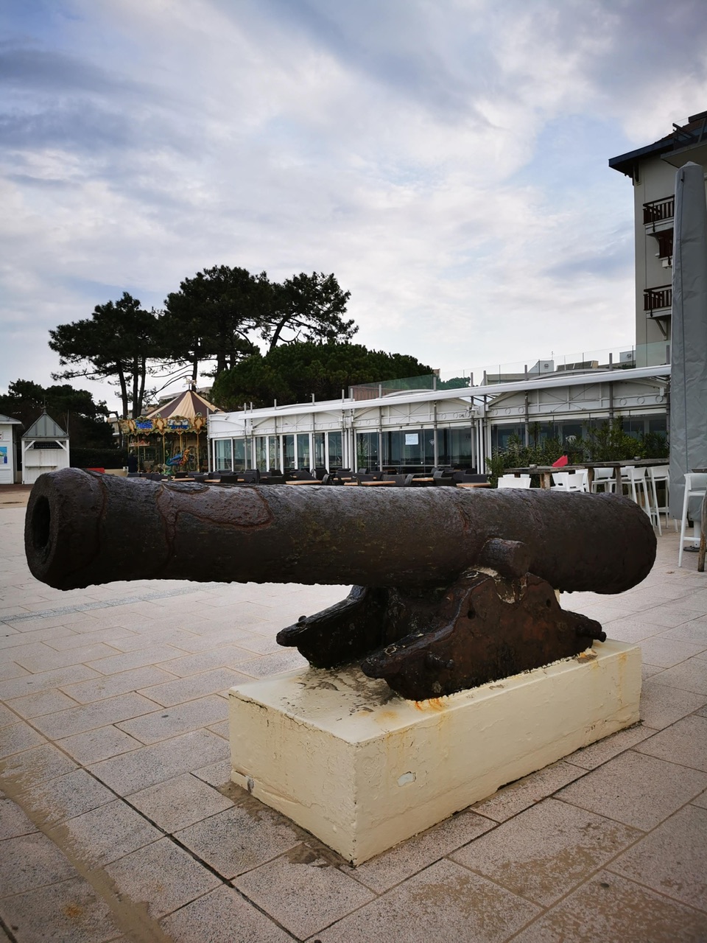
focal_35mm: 27
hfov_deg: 51.4
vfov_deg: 65.3
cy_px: 472
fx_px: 735
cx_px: 354
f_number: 1.6
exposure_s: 1/843
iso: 50
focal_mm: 5.56
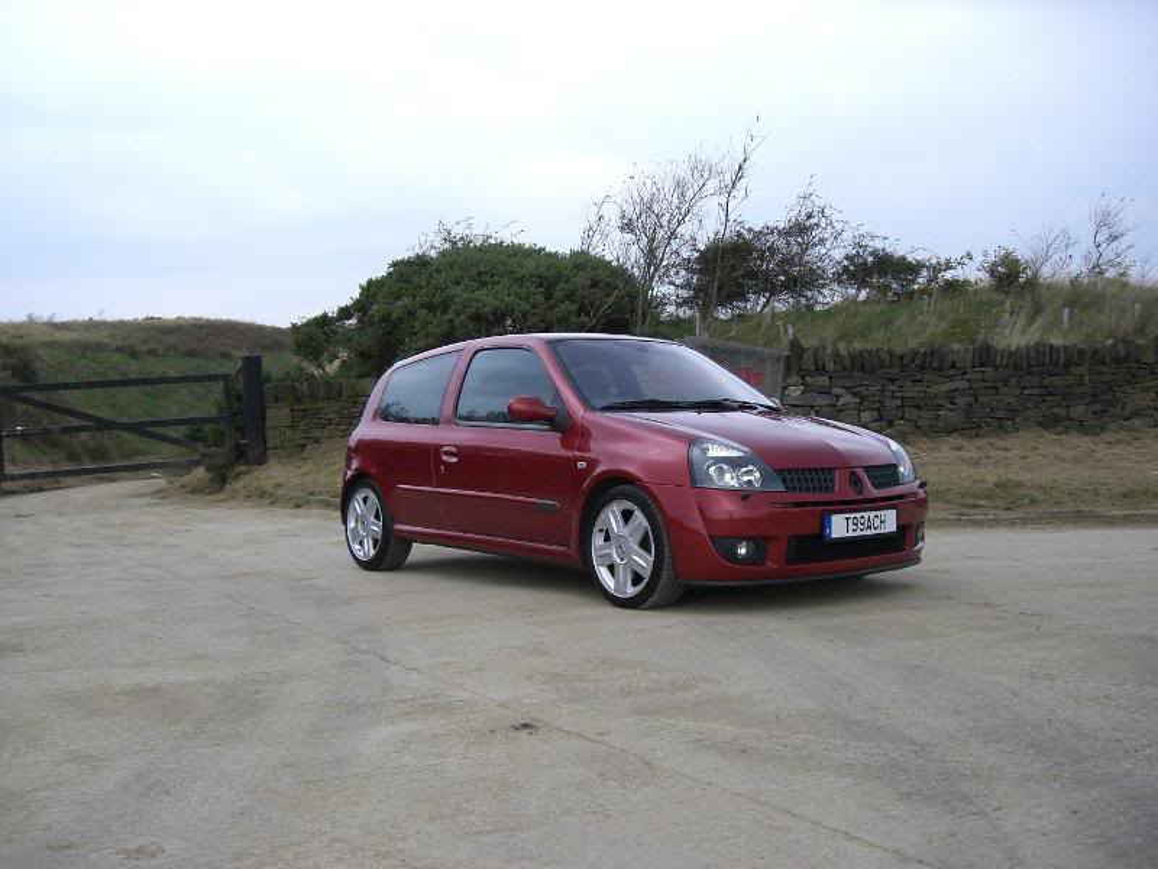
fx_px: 1271
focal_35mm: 38
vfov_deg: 37.7
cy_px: 434
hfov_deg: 49.0
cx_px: 579
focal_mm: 6.2
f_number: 2.7
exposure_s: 1/250
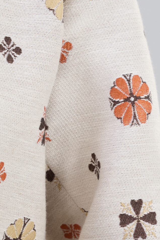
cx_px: 46
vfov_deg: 3.8
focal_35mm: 537
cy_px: 118
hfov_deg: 2.6
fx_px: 3577
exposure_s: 1/160
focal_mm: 200
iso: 640
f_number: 8
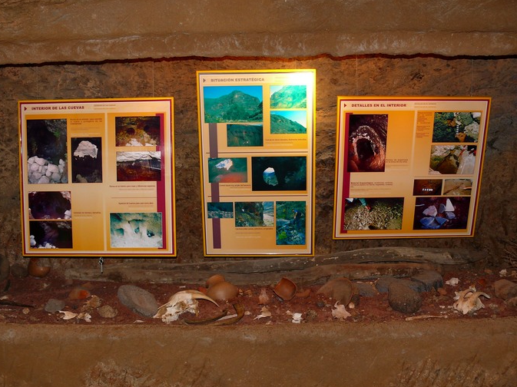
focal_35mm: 39
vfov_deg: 36.8
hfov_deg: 47.9
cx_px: 255
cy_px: 188
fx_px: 582
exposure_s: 1/30
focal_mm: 7.4
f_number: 2.8
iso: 100
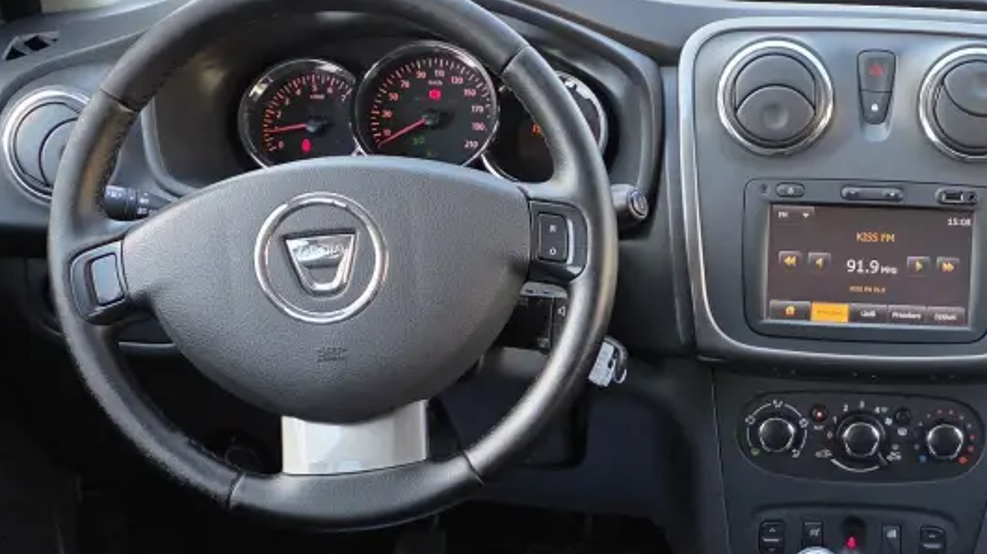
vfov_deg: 17.6
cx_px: 805
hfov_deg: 30.2
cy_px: 442
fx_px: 1779
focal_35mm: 68
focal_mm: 6.3
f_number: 1.7
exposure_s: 1/180
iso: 50
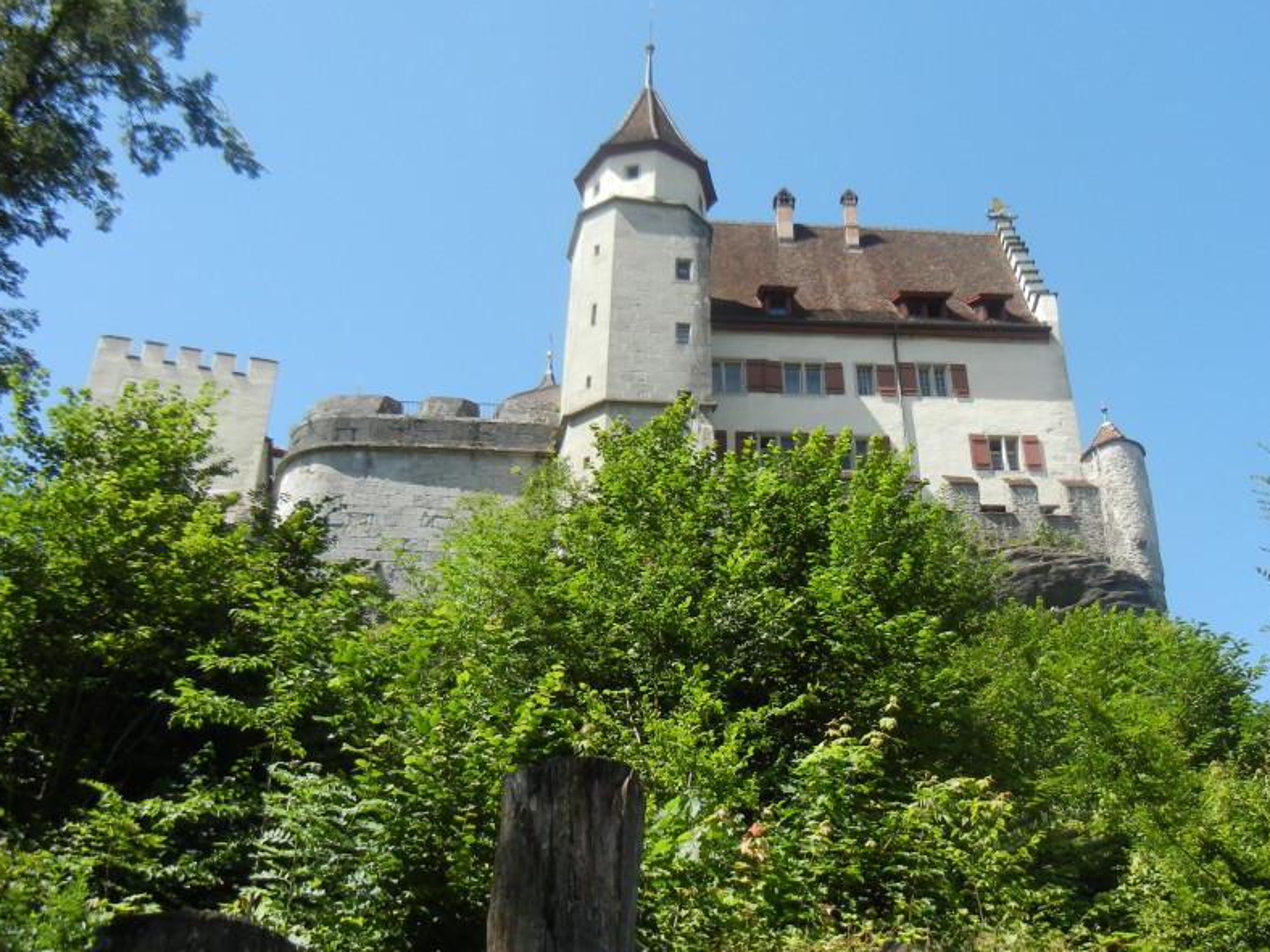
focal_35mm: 39
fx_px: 1431
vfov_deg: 36.8
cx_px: 804
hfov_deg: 47.4
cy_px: 488
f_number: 3.5
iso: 160
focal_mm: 5.4
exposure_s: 1/767
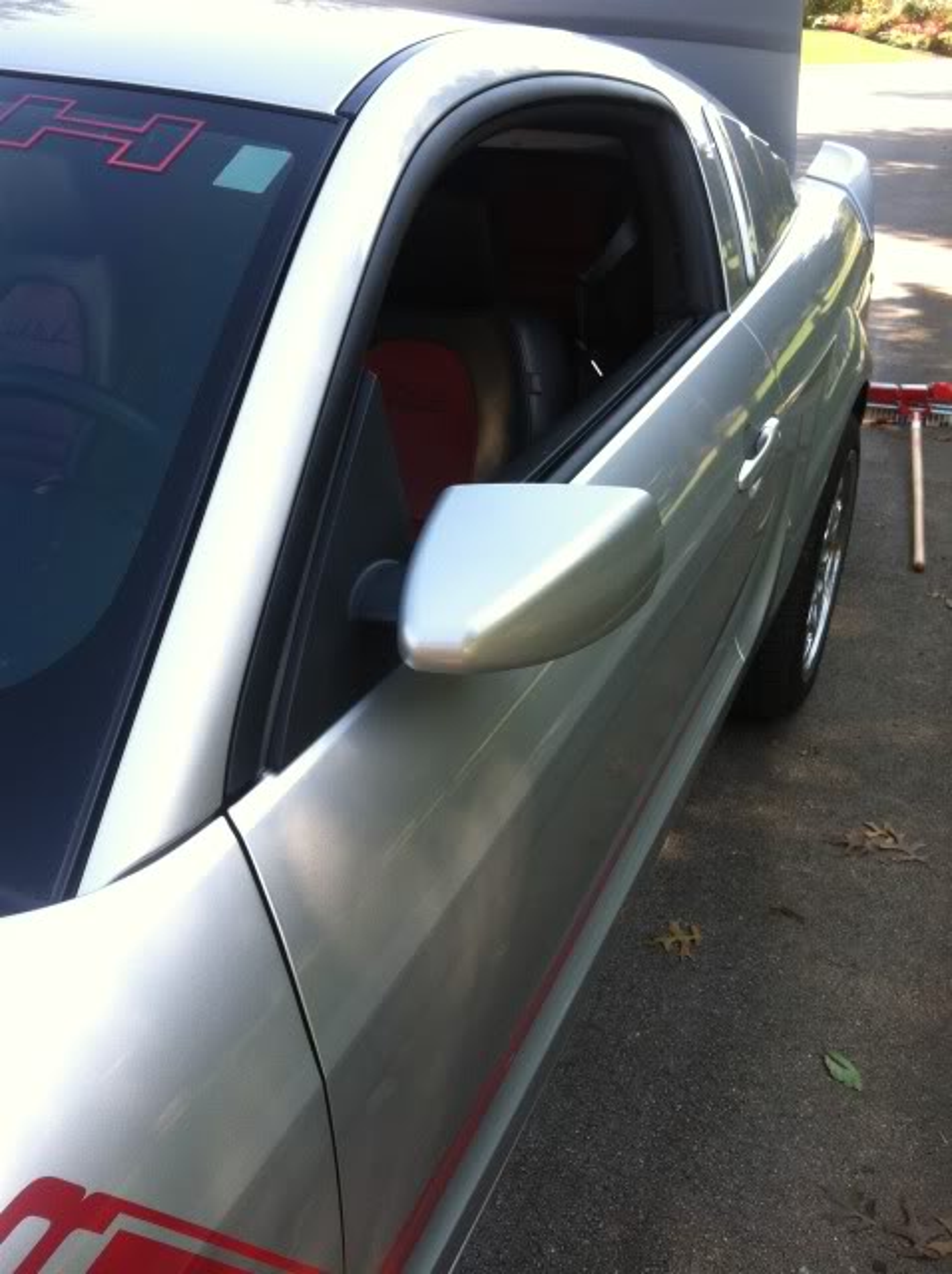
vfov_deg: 52.7
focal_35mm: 35
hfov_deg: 40.6
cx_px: 476
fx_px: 1287
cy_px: 637
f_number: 2.8
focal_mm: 3.9
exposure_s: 1/136
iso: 80
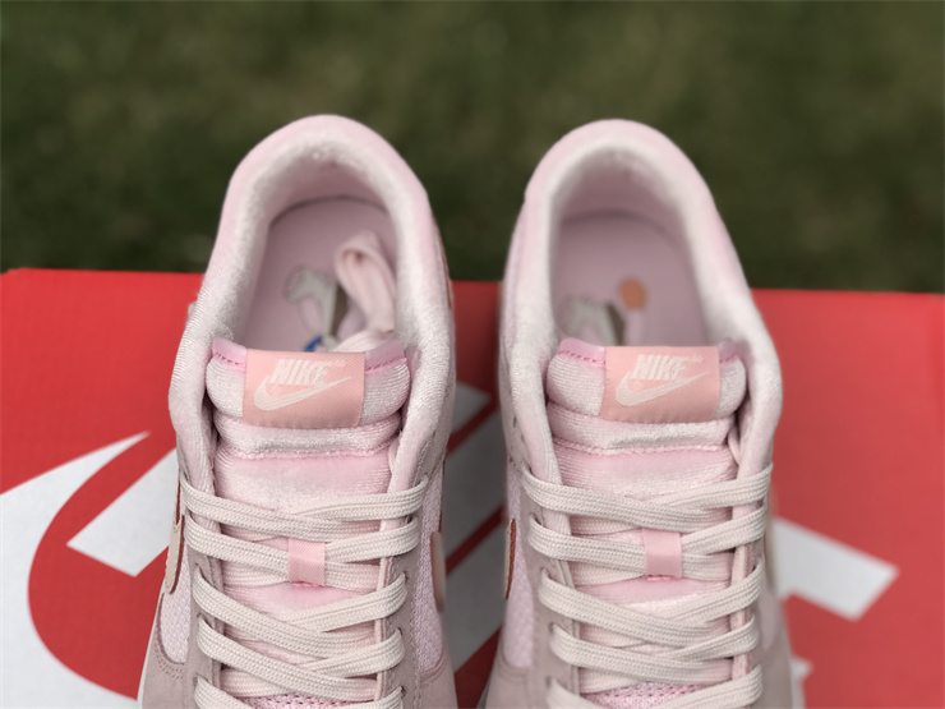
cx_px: 472
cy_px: 354
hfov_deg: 33.8
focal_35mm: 57
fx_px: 1556
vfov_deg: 25.7
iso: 20
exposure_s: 1/212
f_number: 2.8
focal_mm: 6.6
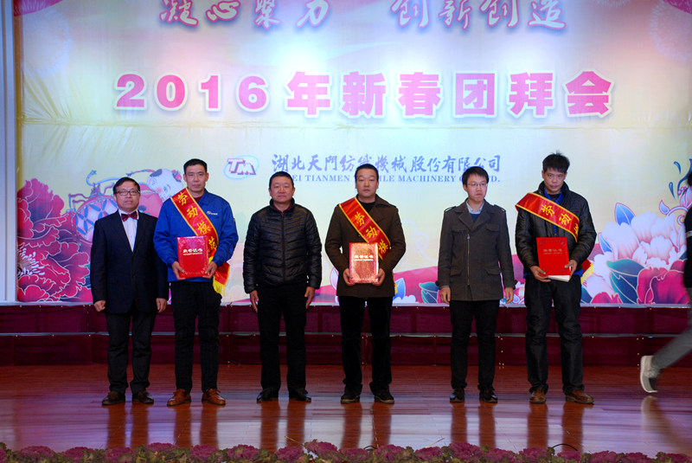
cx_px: 346
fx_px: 1443
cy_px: 232
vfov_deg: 18.2
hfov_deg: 27.0
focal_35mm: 75
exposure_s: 1/50
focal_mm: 50
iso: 400
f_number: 5.6
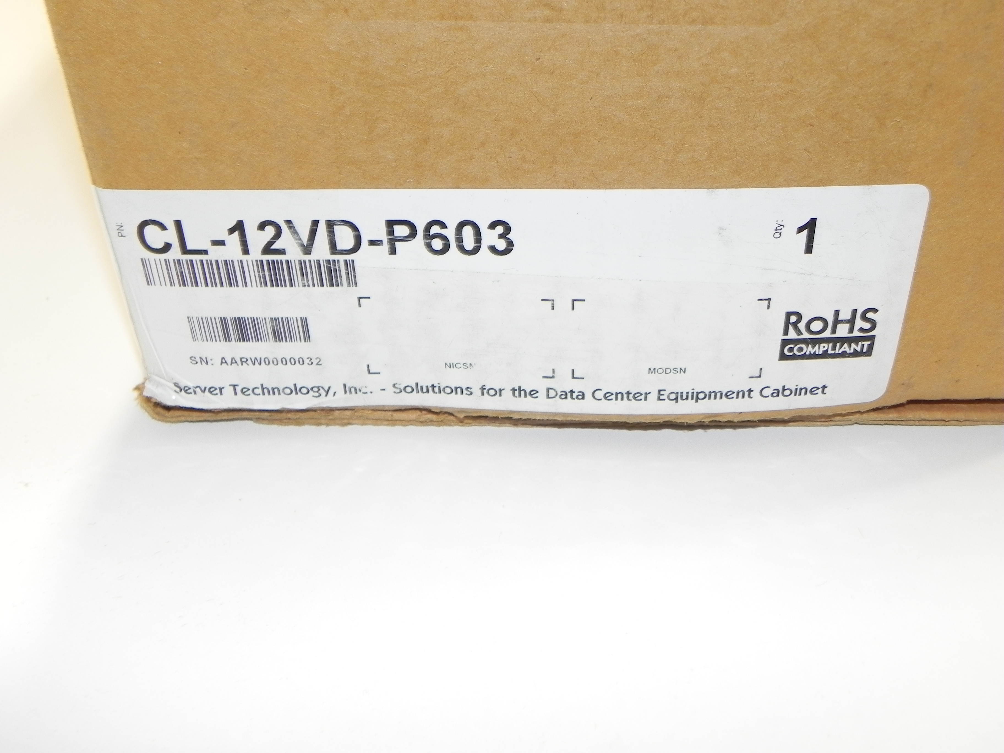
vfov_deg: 38.7
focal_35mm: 37
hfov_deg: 50.1
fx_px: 1073
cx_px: 502
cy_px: 376
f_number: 3.2
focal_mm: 6.6
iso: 200
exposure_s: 1/30
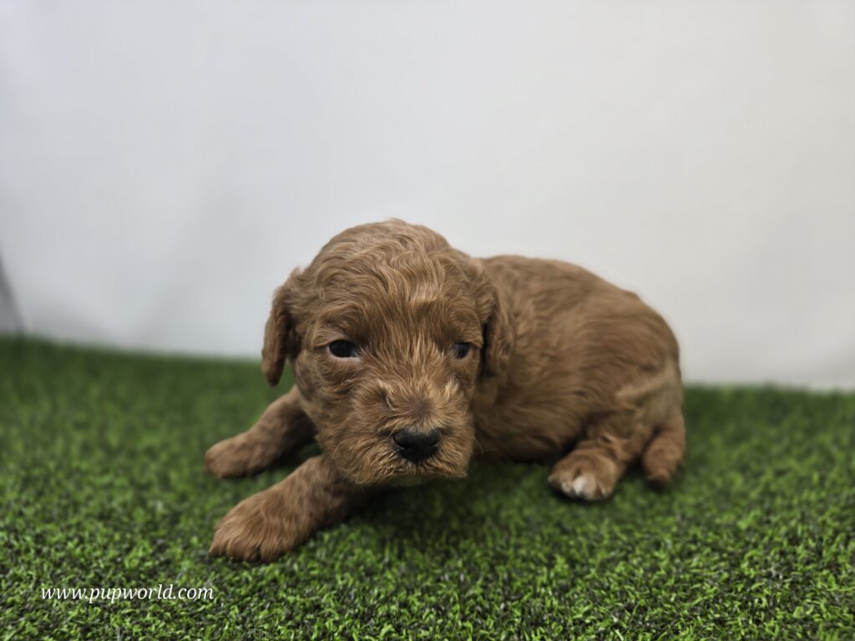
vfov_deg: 58.9
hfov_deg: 73.9
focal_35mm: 23
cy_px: 320
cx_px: 428
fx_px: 568
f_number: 1.7
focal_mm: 6.3
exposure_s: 1/70
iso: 25
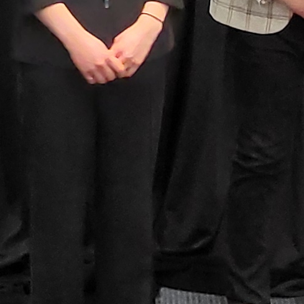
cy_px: -45
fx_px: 934
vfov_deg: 17.7
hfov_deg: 18.4
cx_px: 107
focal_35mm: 94
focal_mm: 1.74
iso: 640
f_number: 2.2
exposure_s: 1/24
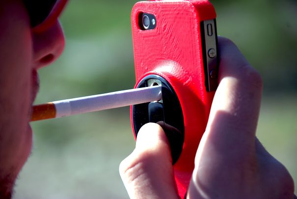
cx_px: 148
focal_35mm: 255
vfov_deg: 5.4
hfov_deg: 8.1
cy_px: 100
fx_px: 2106
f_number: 5.6
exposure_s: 1/500
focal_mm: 170
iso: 160
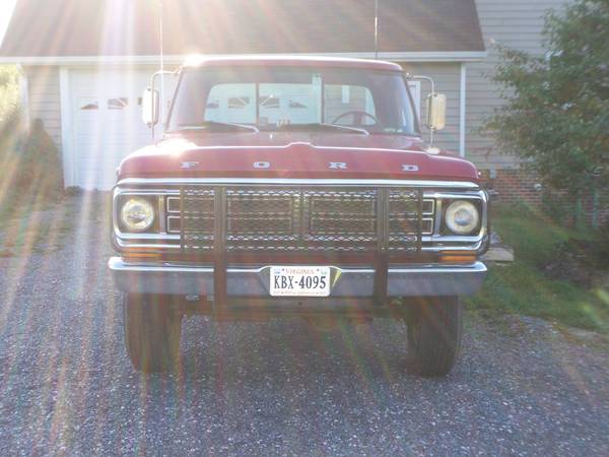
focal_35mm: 49
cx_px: 304
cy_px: 228
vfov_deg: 29.7
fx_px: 862
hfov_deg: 38.9
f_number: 4
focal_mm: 8
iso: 50
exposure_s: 1/80
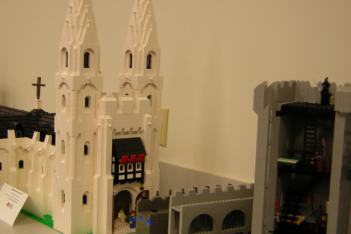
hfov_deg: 32.9
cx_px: 159
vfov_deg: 22.2
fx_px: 595
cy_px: 146
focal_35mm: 61
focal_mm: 6.6
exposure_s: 1/6.2
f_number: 3.1
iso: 50
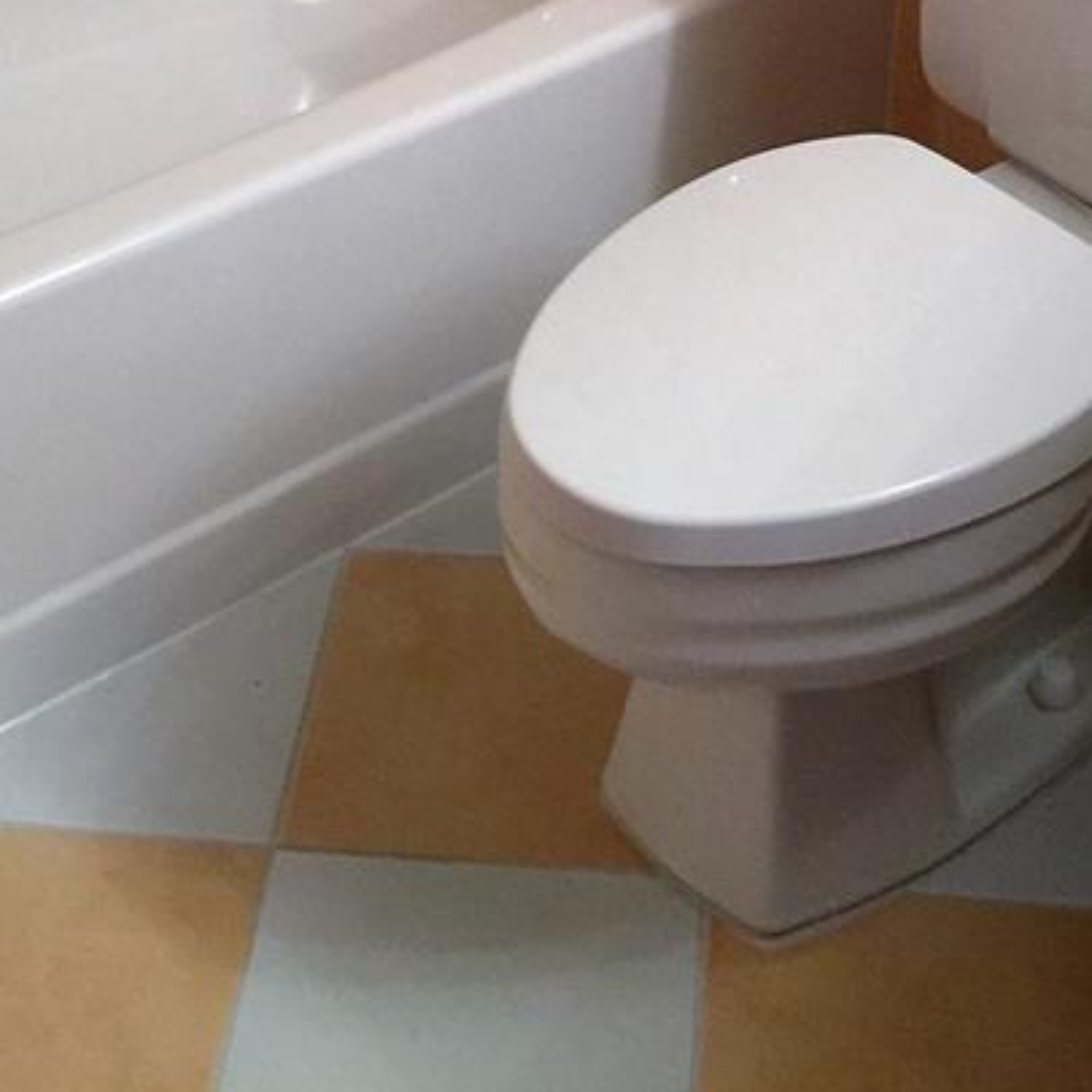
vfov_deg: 19.9
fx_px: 2712
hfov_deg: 22.7
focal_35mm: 76
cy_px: -510
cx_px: 717
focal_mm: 4.15
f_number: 2.2
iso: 64
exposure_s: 1/15
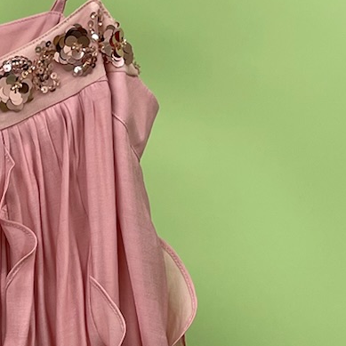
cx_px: -57
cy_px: 217
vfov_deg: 14.4
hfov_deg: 14.0
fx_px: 1368
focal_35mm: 121
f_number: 1.6
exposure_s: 1/100
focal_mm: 4.2
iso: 50
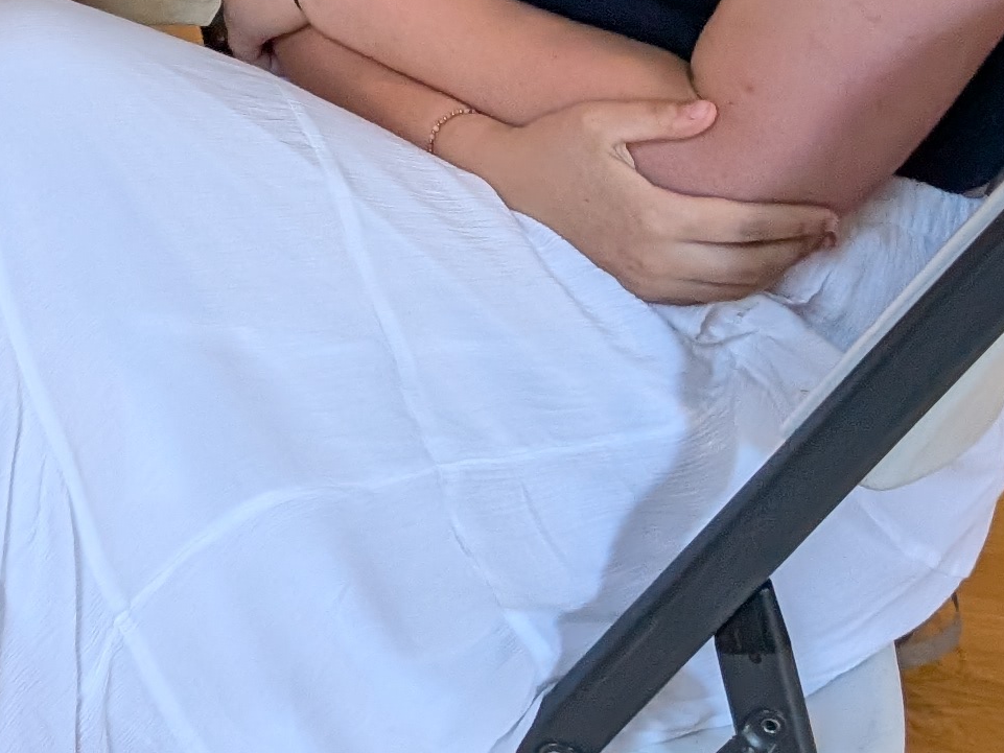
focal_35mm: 102
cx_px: -821
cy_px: -784
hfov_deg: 16.2
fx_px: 2959
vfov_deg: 12.6
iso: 89
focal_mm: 6.9
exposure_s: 1/74.2
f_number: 1.68
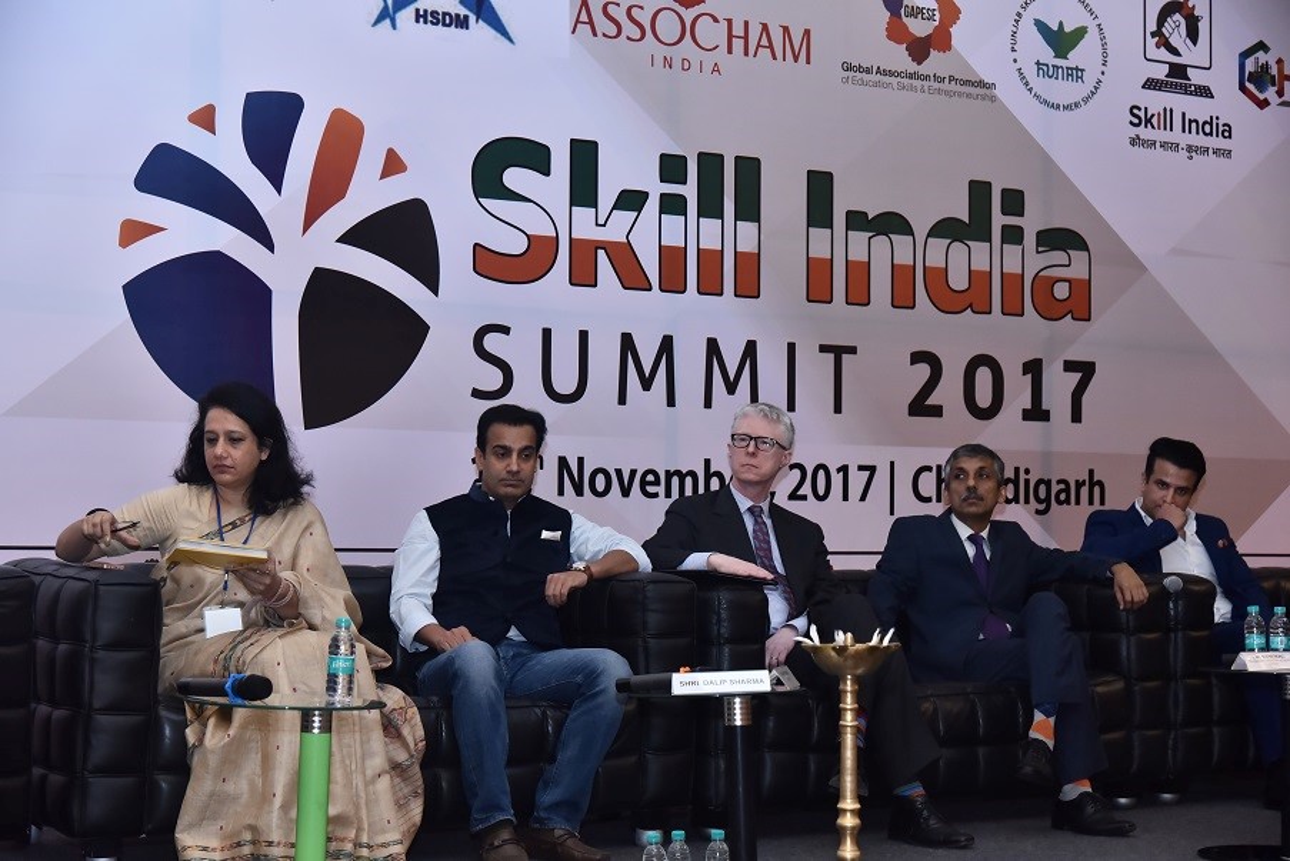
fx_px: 2330
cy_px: 430
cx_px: 645
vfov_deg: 20.9
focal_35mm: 65
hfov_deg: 30.9
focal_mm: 65
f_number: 5
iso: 1600
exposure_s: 1/60
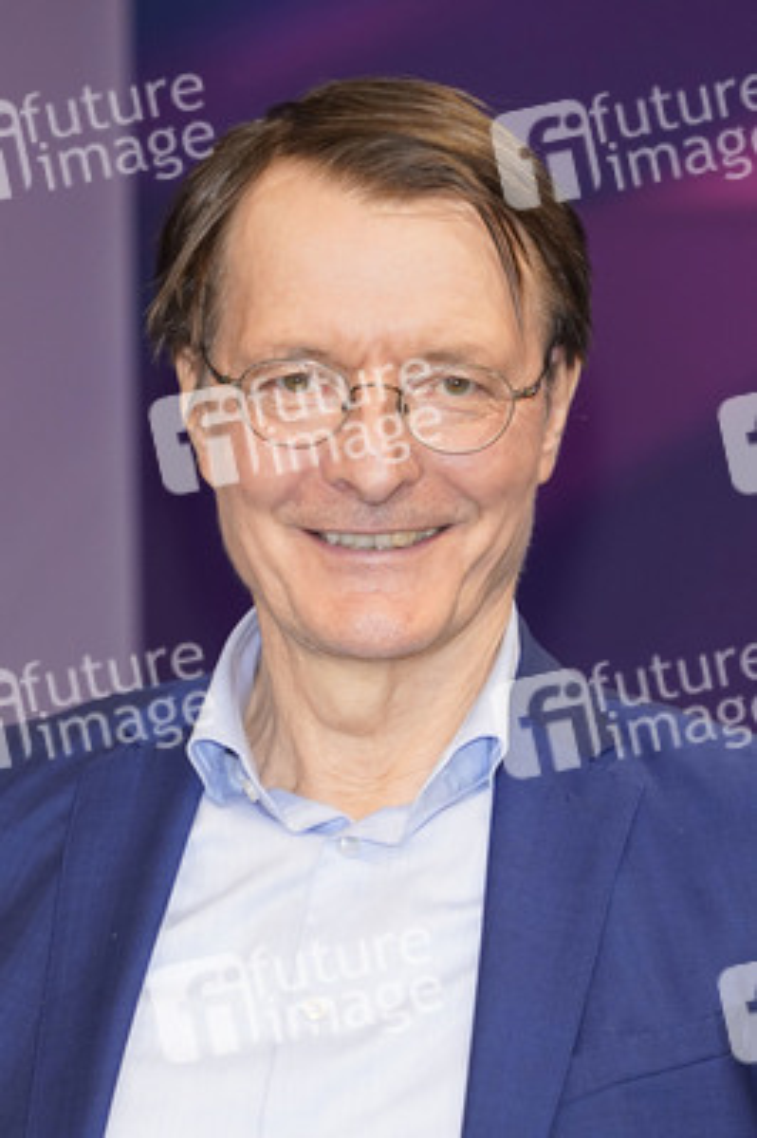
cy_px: 569
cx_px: 378
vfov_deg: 20.2
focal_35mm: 101
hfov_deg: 13.5
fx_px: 3191
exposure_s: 1/160
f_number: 5.6
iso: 2000
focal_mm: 101
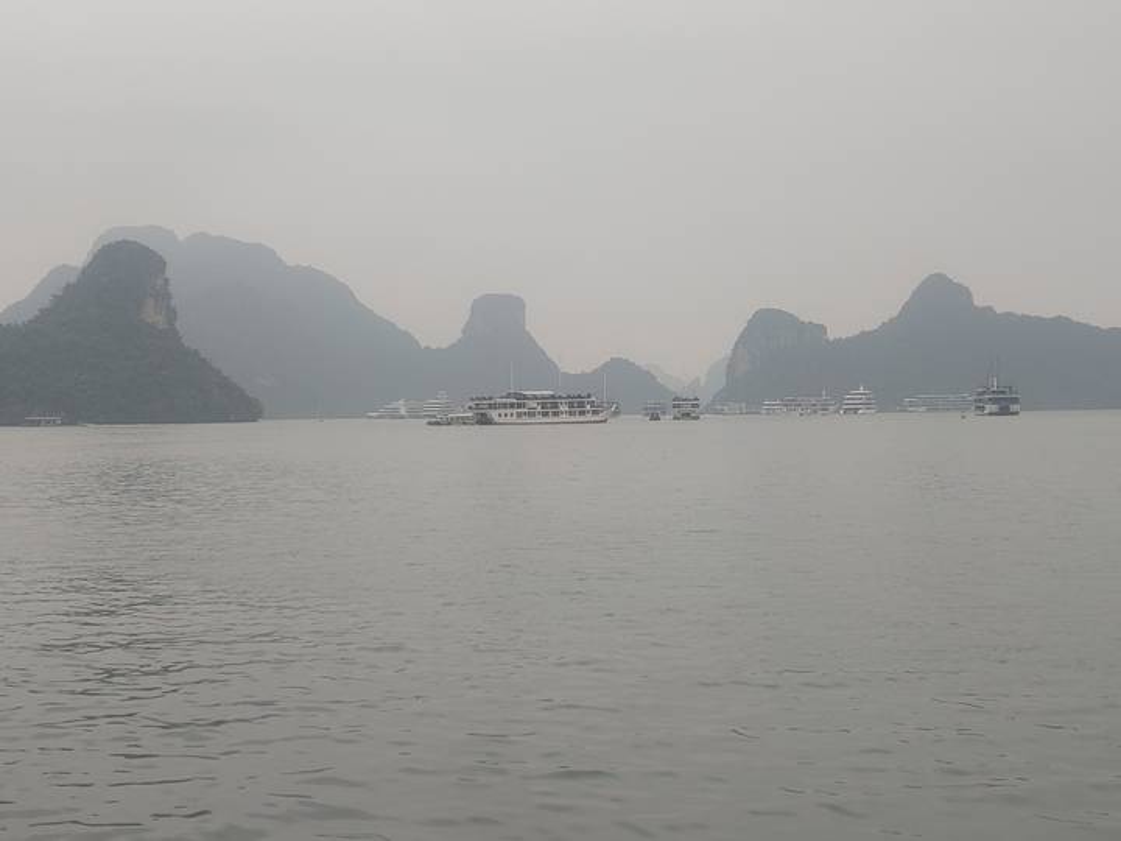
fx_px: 1587
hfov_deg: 38.9
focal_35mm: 49
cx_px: 560
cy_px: 420
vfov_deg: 29.7
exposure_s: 1/629
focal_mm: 5.58
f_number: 1.8
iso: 50
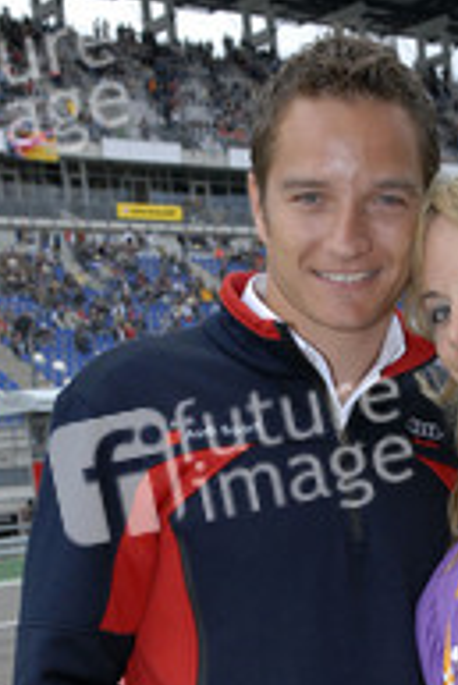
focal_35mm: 81
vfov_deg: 24.2
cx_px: 337
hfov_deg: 16.8
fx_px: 1543
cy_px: 639
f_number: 7.1
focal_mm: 26
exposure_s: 1/200
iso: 500
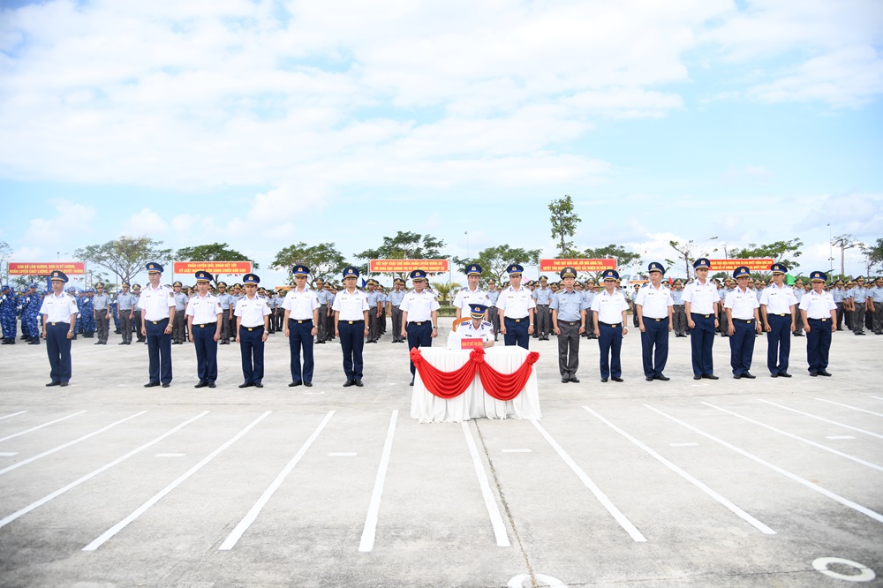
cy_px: 294
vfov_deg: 53.1
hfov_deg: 73.8
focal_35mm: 24
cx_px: 442
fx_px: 588
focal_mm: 24
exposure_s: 1/320
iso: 64
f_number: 4
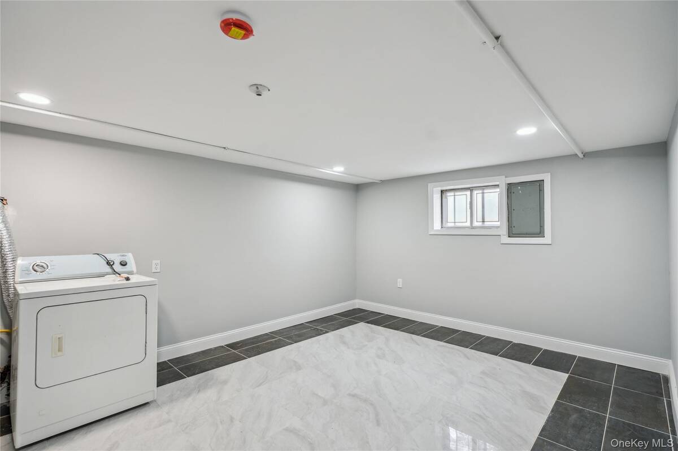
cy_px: 226
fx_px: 301
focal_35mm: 16
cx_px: 339
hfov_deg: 96.8
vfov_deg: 73.7
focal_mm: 16
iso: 400
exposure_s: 1/80
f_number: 5
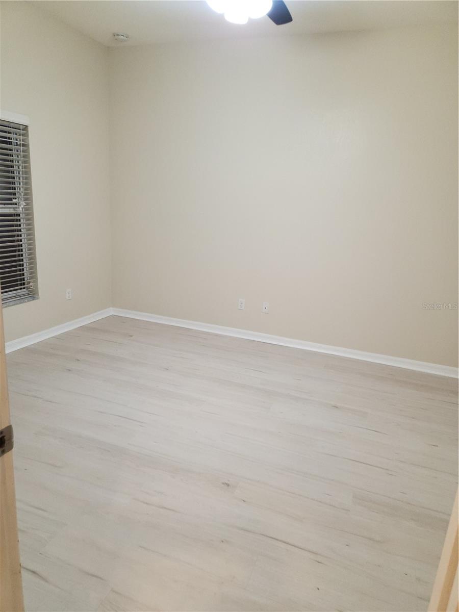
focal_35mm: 23
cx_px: 230
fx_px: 407
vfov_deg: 73.9
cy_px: 306
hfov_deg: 58.9
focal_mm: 5.4
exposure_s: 1/40
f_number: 1.8
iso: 320
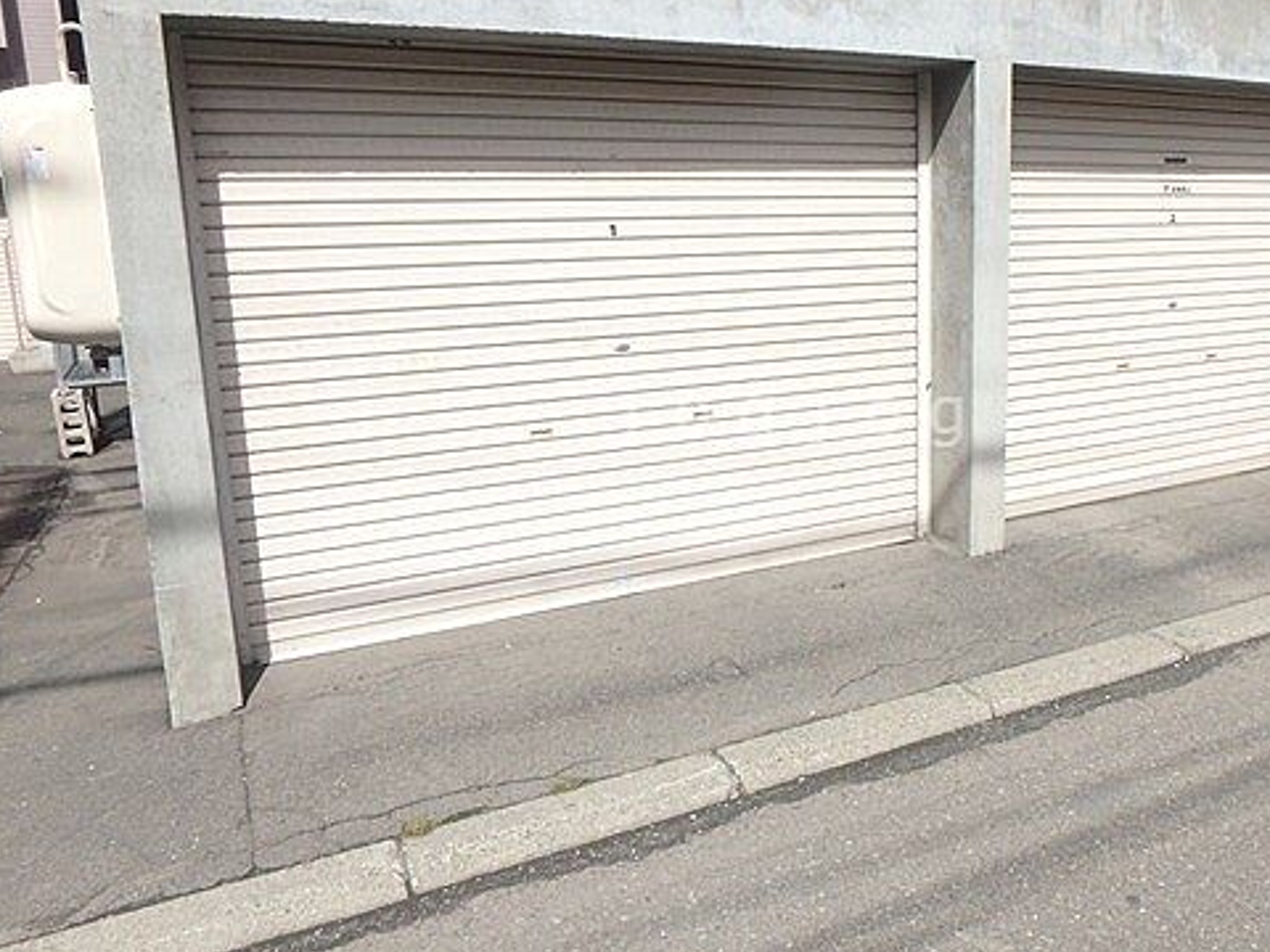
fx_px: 1027
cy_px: 415
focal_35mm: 28
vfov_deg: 49.6
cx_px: 796
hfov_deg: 62.5
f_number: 6
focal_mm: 3.7
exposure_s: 1/400
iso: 125
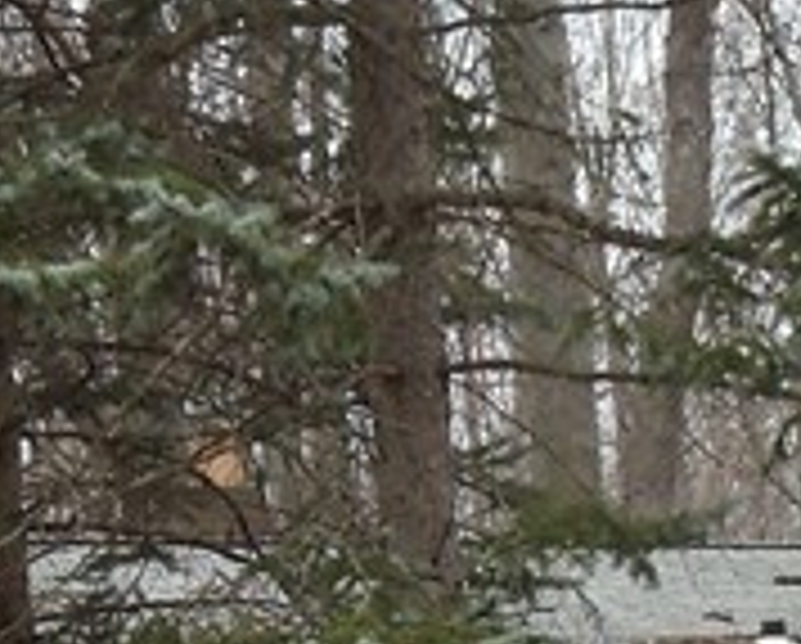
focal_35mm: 342
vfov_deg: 4.5
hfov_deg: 5.6
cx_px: 266
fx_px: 8121
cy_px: 757
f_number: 4.1
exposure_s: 1/400
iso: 100
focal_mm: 8.3
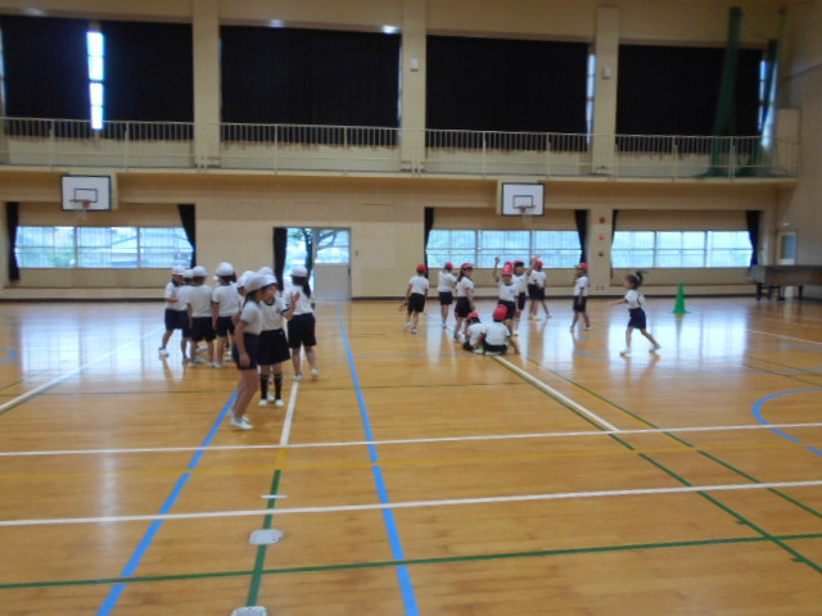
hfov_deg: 67.3
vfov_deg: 53.1
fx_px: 617
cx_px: 411
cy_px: 308
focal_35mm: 26
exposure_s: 1/30
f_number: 3.2
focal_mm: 4.6
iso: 220
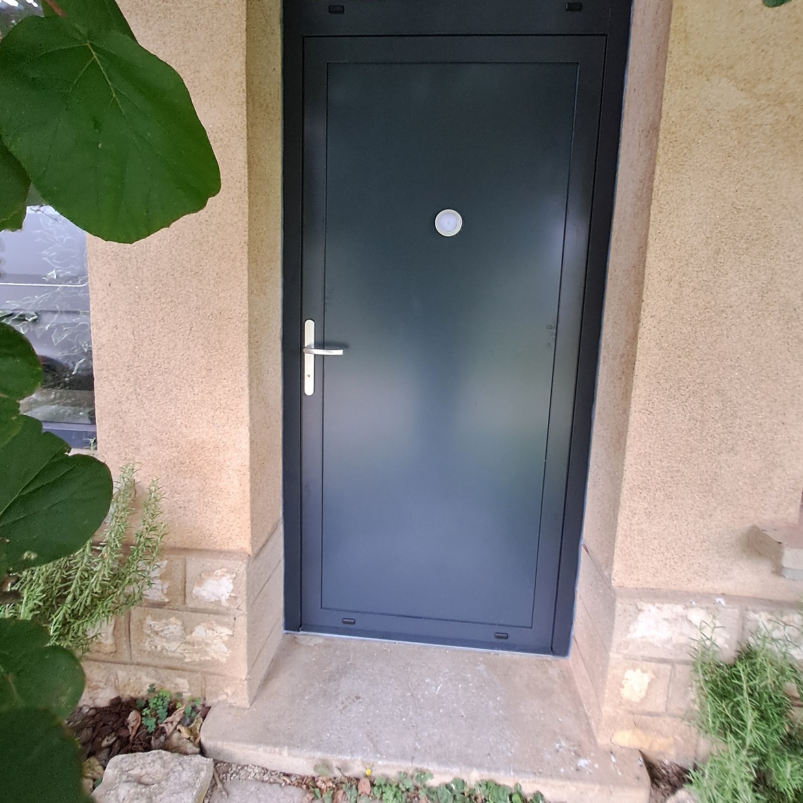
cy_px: 338
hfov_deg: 87.4
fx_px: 420
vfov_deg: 86.7
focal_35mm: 16
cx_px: 404
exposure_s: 1/50
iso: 250
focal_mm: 1.42
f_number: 2.2
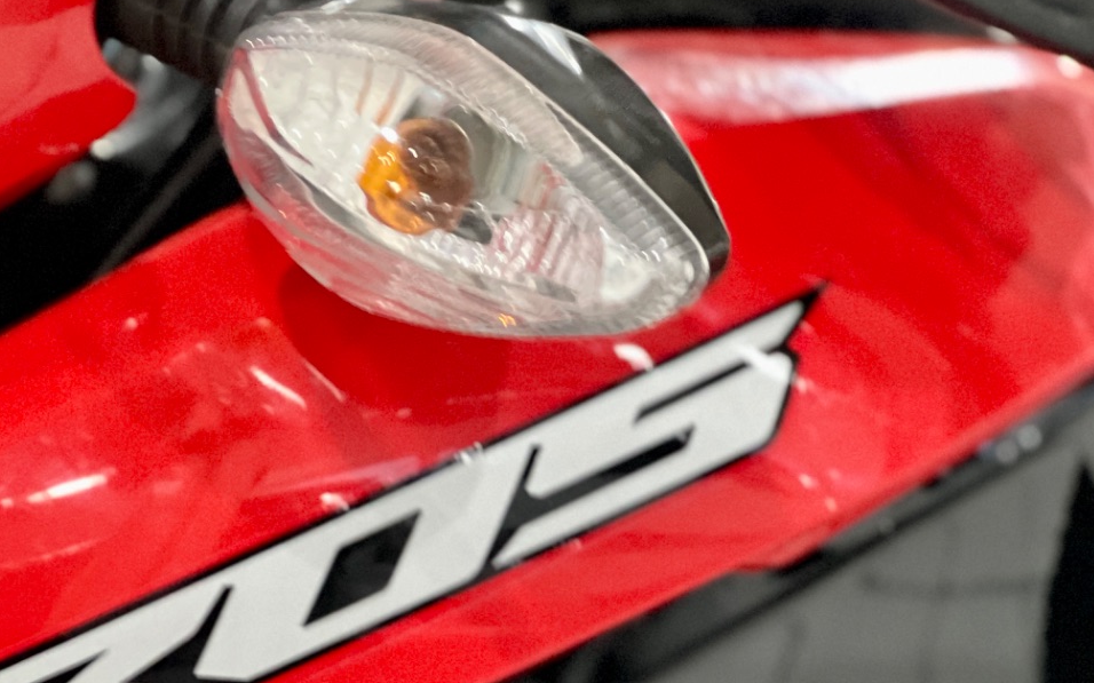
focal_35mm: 164
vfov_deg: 8.0
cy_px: 591
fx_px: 4889
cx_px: 140
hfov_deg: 12.7
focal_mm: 9
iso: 500
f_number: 2.8
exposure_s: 1/15
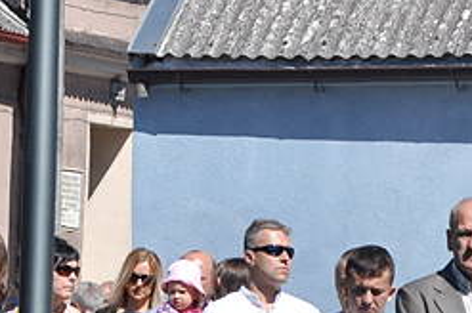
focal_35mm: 542
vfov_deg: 2.5
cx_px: 526
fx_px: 7093
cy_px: 352
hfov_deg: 3.8
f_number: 9
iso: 400
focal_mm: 105
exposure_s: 1/1250
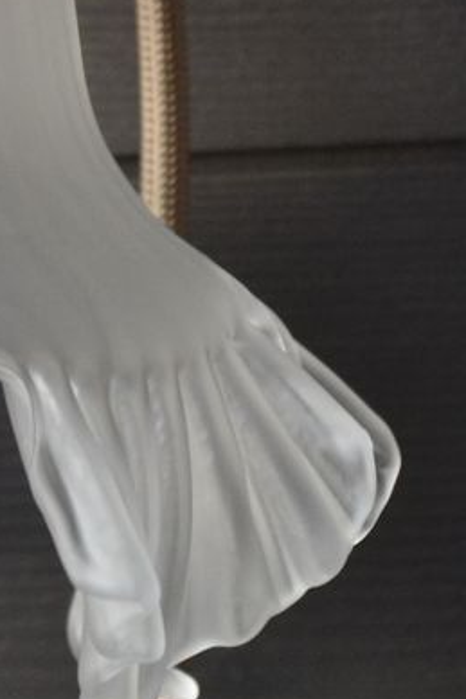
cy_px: -219
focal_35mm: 323
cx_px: -207
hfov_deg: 4.2
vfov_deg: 6.3
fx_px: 6277
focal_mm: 62
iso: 1400
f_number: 5.3
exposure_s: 1/125
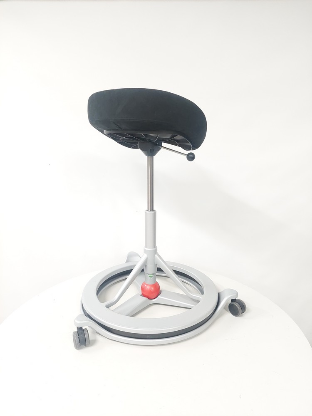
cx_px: 156
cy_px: 208
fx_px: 300
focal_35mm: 25
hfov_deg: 54.9
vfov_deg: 69.4
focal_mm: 5.23
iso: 400
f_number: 1.8
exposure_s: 1/50
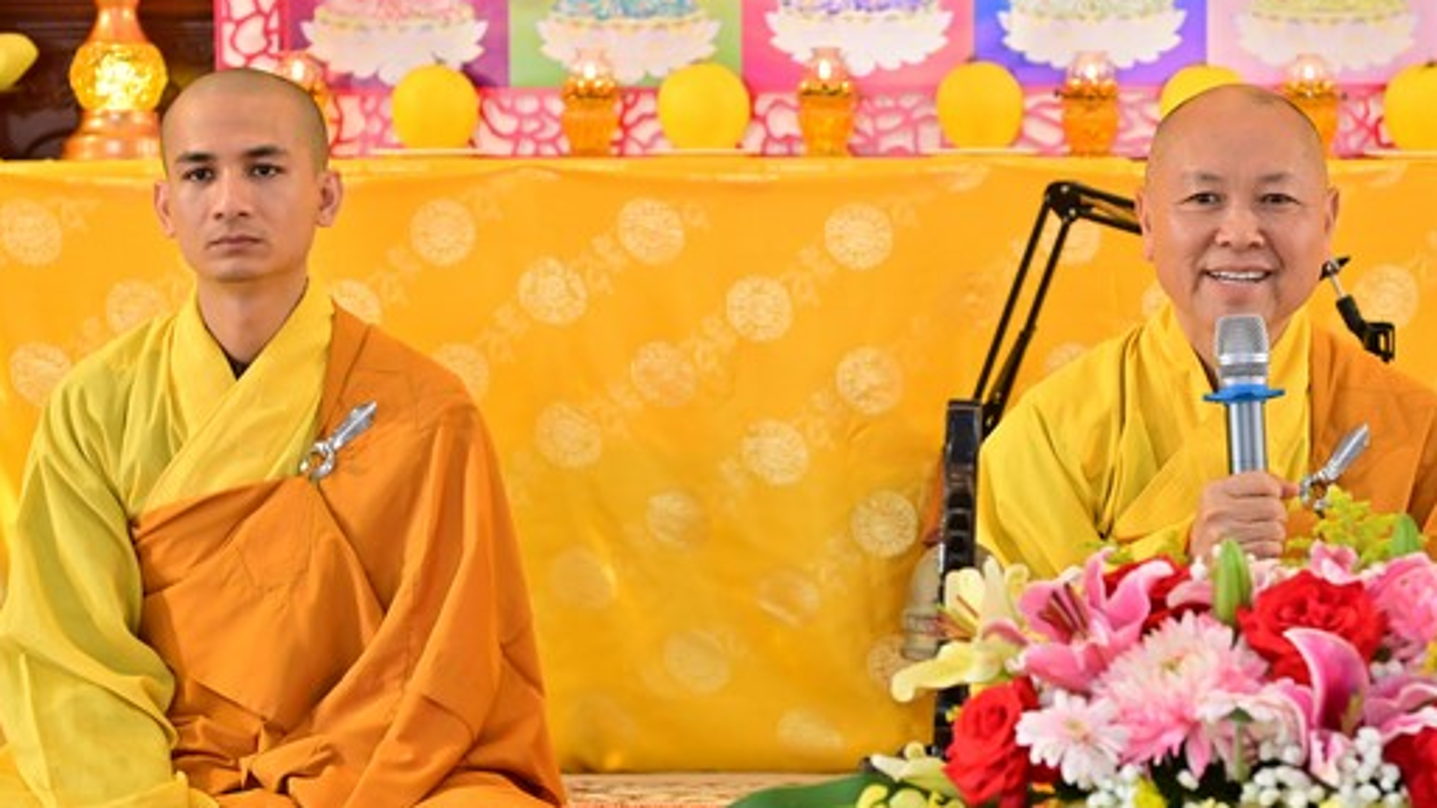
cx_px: 839
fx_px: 4306
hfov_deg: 18.9
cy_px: 429
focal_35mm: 113
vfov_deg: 10.7
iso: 2500
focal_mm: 85
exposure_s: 1/125
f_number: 5
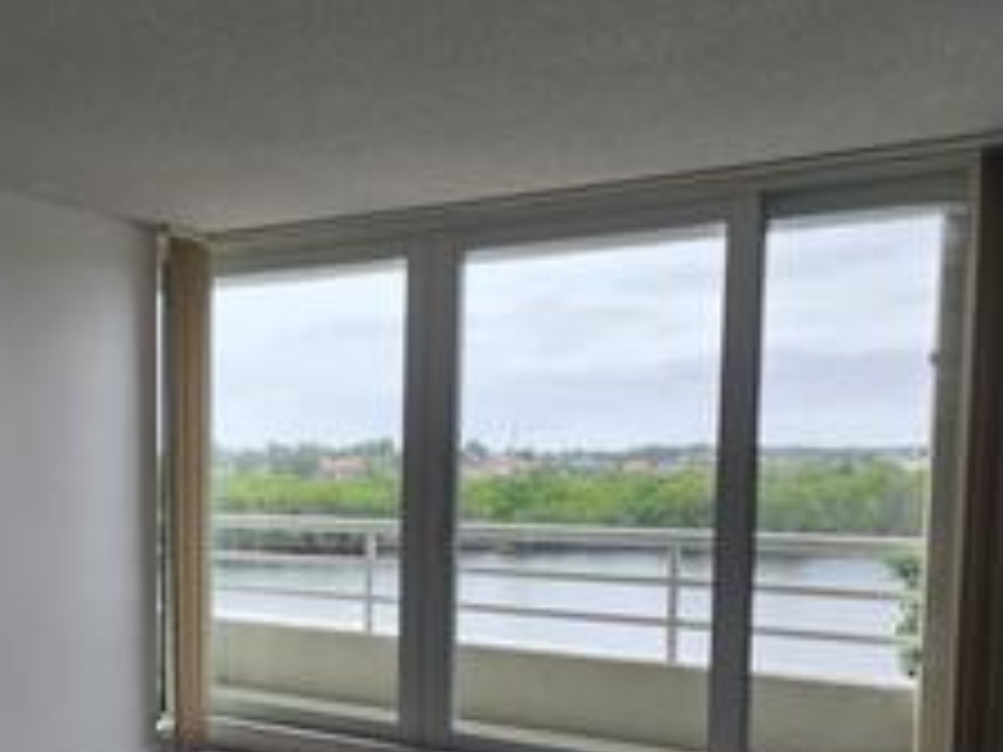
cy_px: 555
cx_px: 193
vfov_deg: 34.5
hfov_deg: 43.5
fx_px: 1188
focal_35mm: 41
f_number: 1.8
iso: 80
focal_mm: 6.4
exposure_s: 1/182
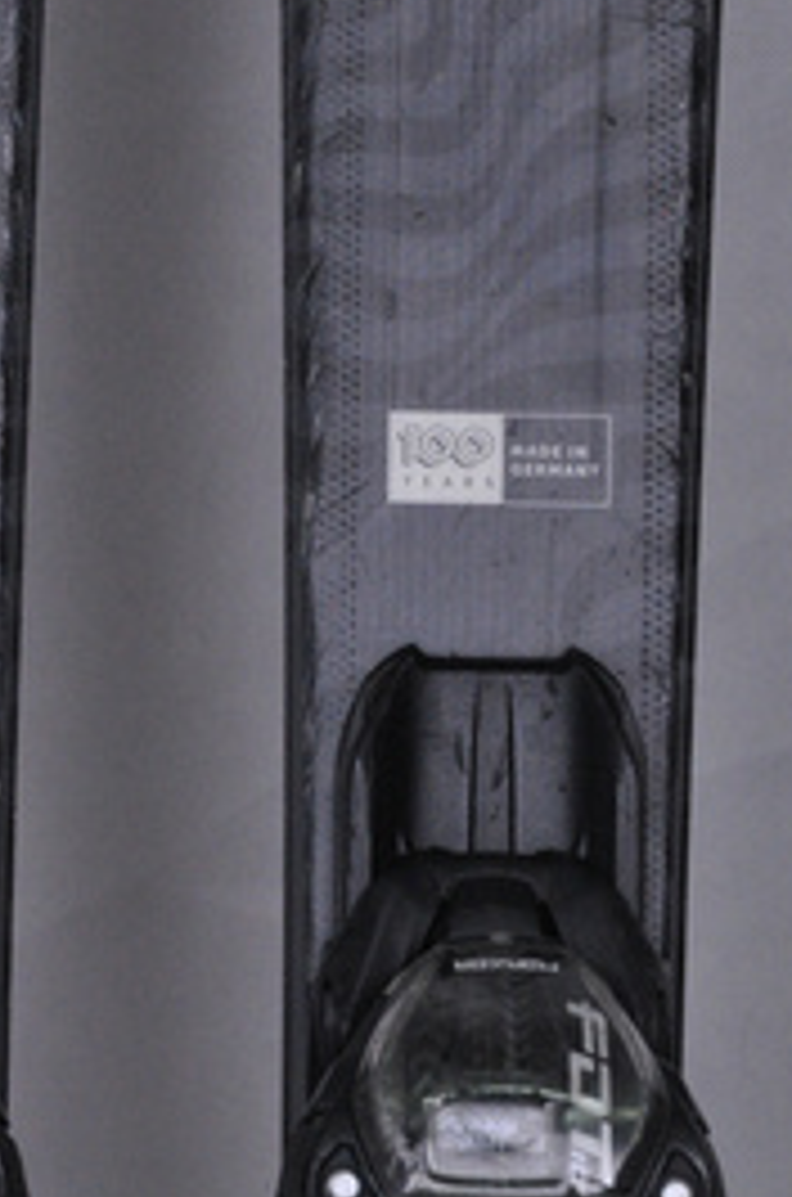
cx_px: 164
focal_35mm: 267
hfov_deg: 5.1
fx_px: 8852
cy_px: 364
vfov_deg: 7.7
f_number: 11
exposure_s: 1/125
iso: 3200
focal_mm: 105
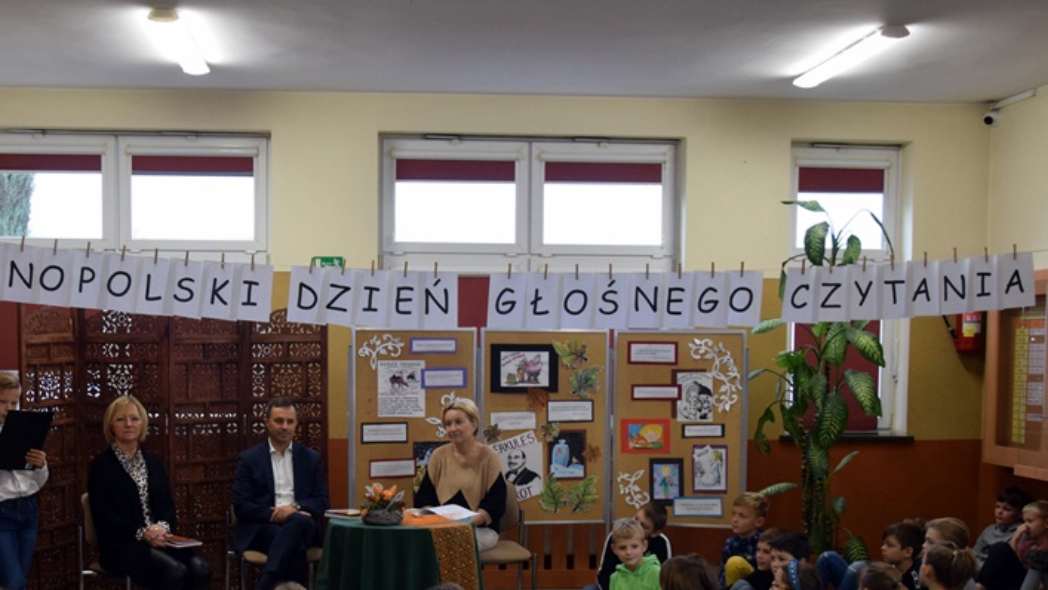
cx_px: 422
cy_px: 420
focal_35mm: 44
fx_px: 1223
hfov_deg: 46.1
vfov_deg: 26.9
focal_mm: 22
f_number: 4.5
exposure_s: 1/100
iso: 1400
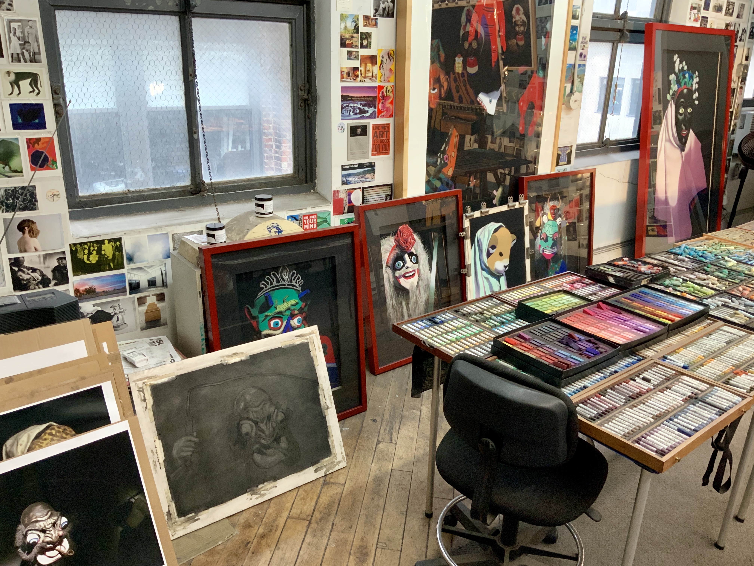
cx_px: 377
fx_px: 632
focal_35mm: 29
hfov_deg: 61.7
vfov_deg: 48.2
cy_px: 283
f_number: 1.8
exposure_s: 1/60
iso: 125
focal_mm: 3
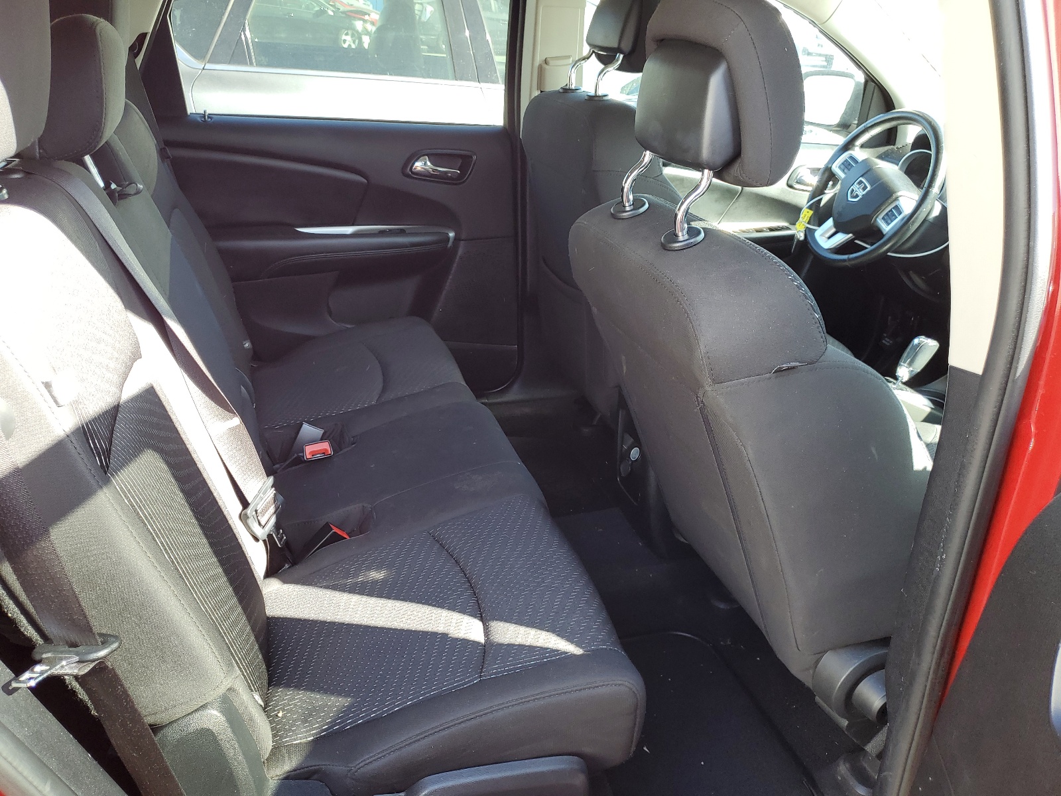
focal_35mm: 26
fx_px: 797
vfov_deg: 53.1
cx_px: 530
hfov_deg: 67.3
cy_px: 398
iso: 53
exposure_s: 1/100
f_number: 1.5
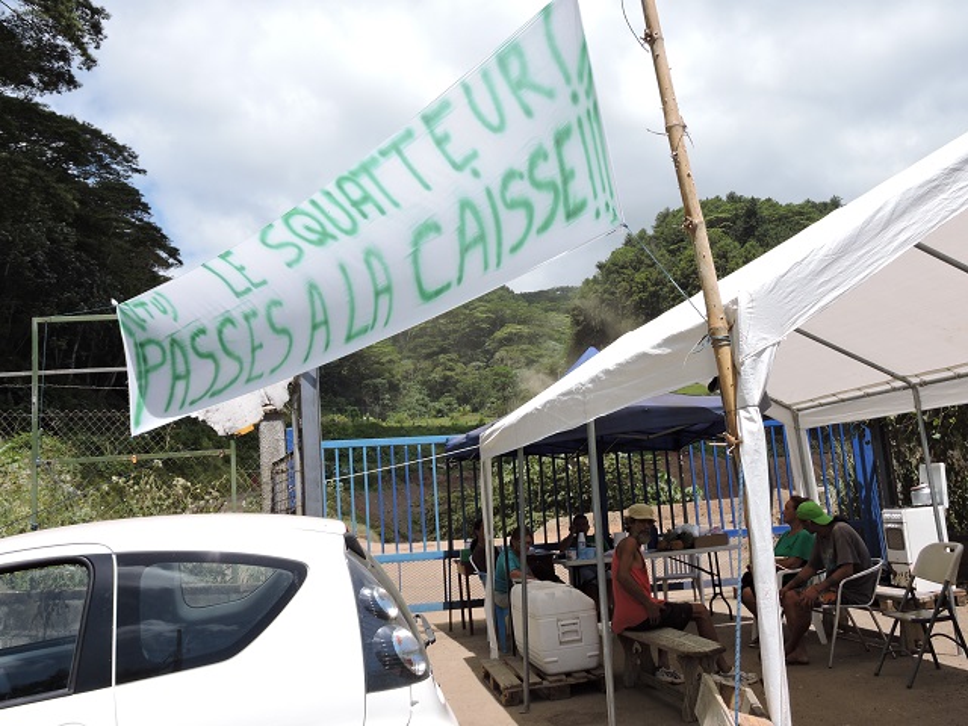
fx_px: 979
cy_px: 363
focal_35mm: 35
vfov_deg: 40.7
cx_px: 484
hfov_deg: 52.6
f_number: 3.8
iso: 100
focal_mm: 6.3
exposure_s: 1/1000
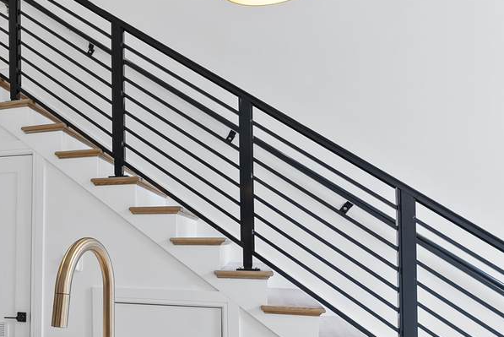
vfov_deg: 42.7
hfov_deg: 56.6
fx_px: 420
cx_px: 89
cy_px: 240
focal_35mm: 30
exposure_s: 1/8
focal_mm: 14
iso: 400
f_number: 7.1
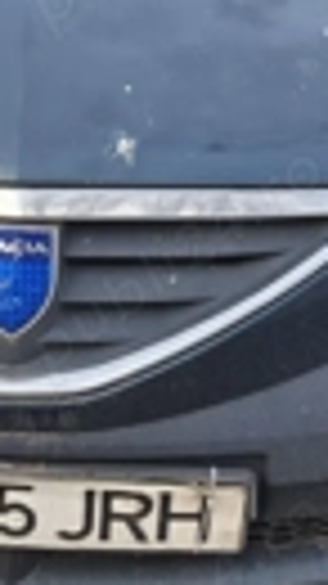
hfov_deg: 15.4
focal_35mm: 77
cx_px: 18
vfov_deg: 26.0
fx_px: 1192
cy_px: -9
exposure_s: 1/99.9
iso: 160
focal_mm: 6.18
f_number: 1.65
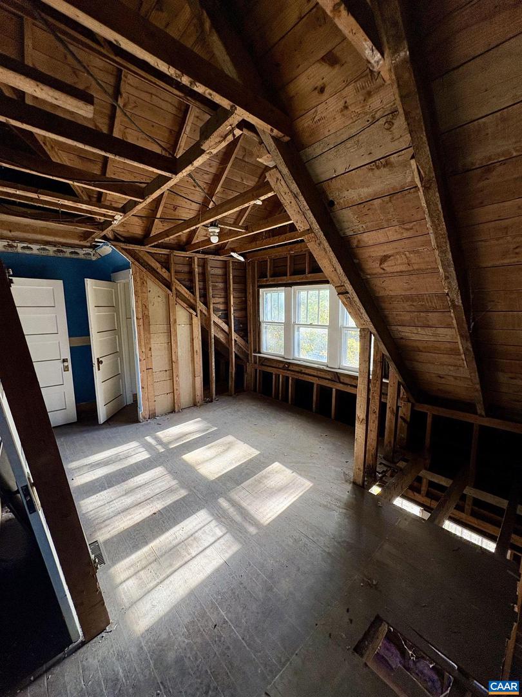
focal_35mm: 14
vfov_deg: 102.1
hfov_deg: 85.7
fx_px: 281
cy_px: 348
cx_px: 261
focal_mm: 2.22
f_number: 2.2
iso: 160
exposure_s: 1/99
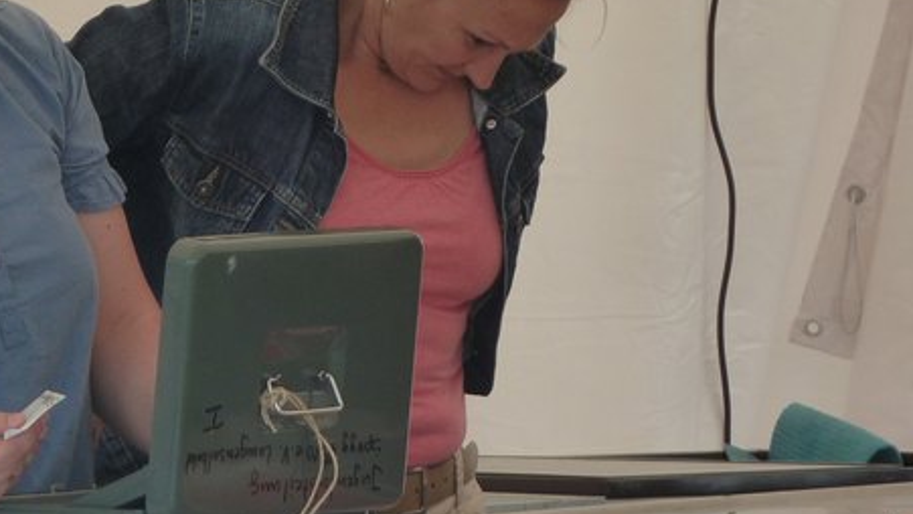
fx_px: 12278
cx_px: 263
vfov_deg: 2.4
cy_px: 151
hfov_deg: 4.3
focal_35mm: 507
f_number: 4.9
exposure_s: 1/160
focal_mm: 49.2
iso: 125
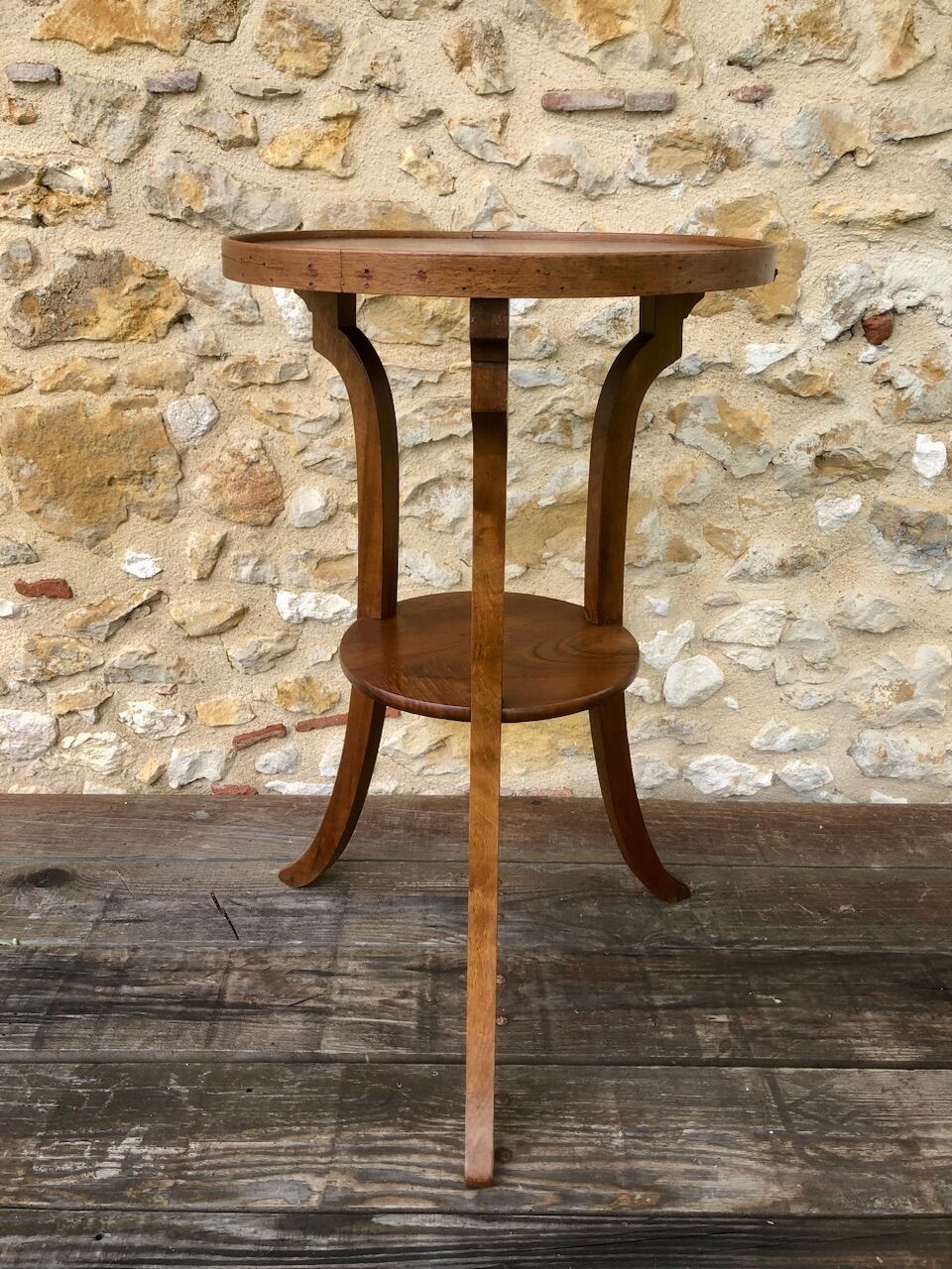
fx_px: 1027
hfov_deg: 49.7
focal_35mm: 28
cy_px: 634
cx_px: 476
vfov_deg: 63.4
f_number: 1.8
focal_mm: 3.99
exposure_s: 1/300
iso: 20
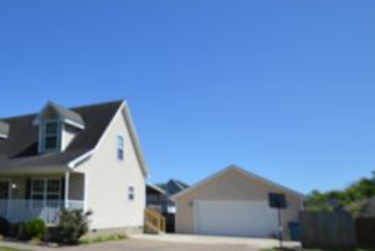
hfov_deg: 56.5
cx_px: 92
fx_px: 328
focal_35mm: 31
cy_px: 149
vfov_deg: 41.6
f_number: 8
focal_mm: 11.5
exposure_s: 1/250
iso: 100
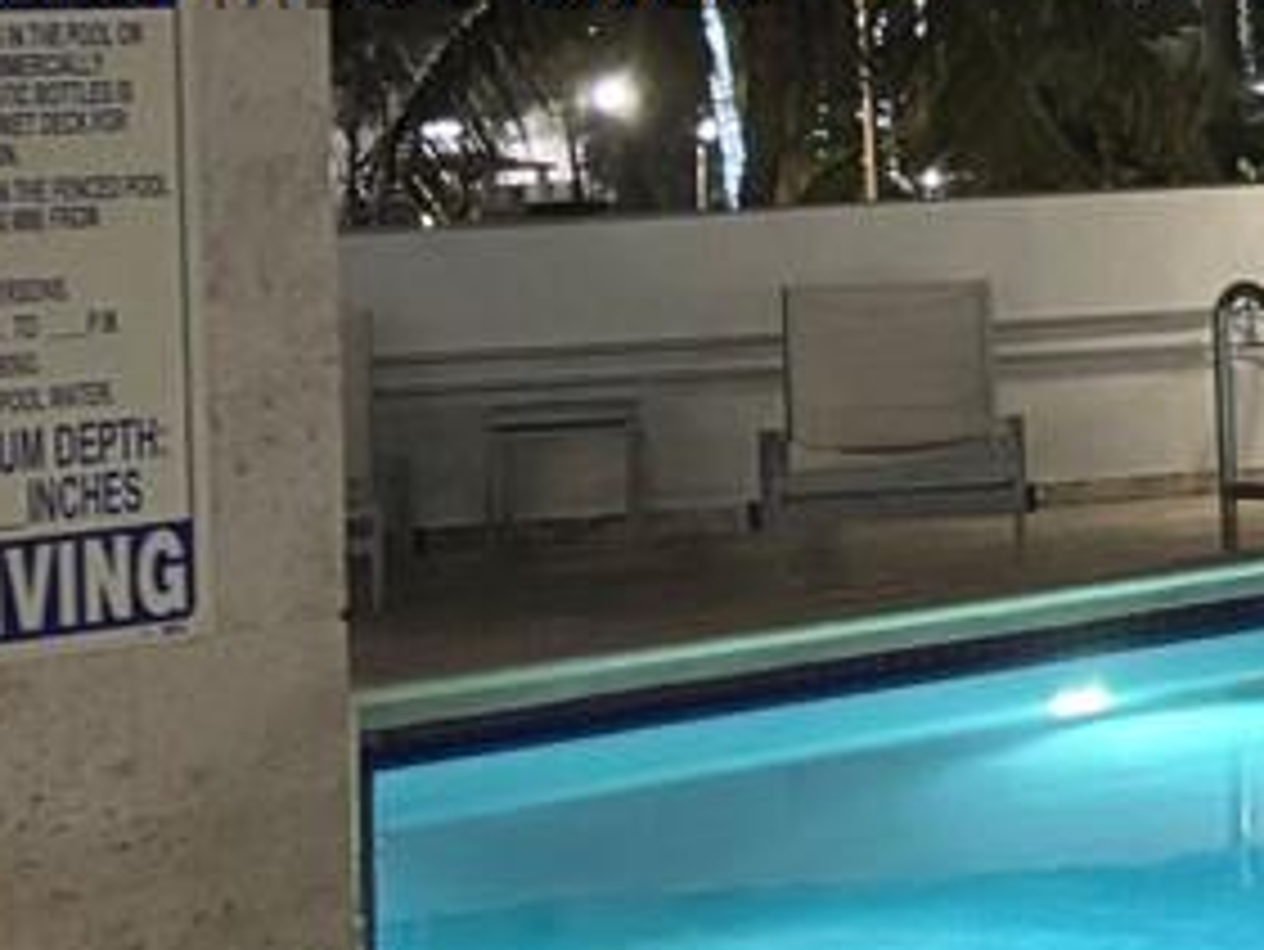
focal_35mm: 148
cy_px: -27
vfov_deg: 9.9
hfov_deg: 11.3
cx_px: 2964
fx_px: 5407
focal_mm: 5.96
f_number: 1.6
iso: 1000
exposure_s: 1/30
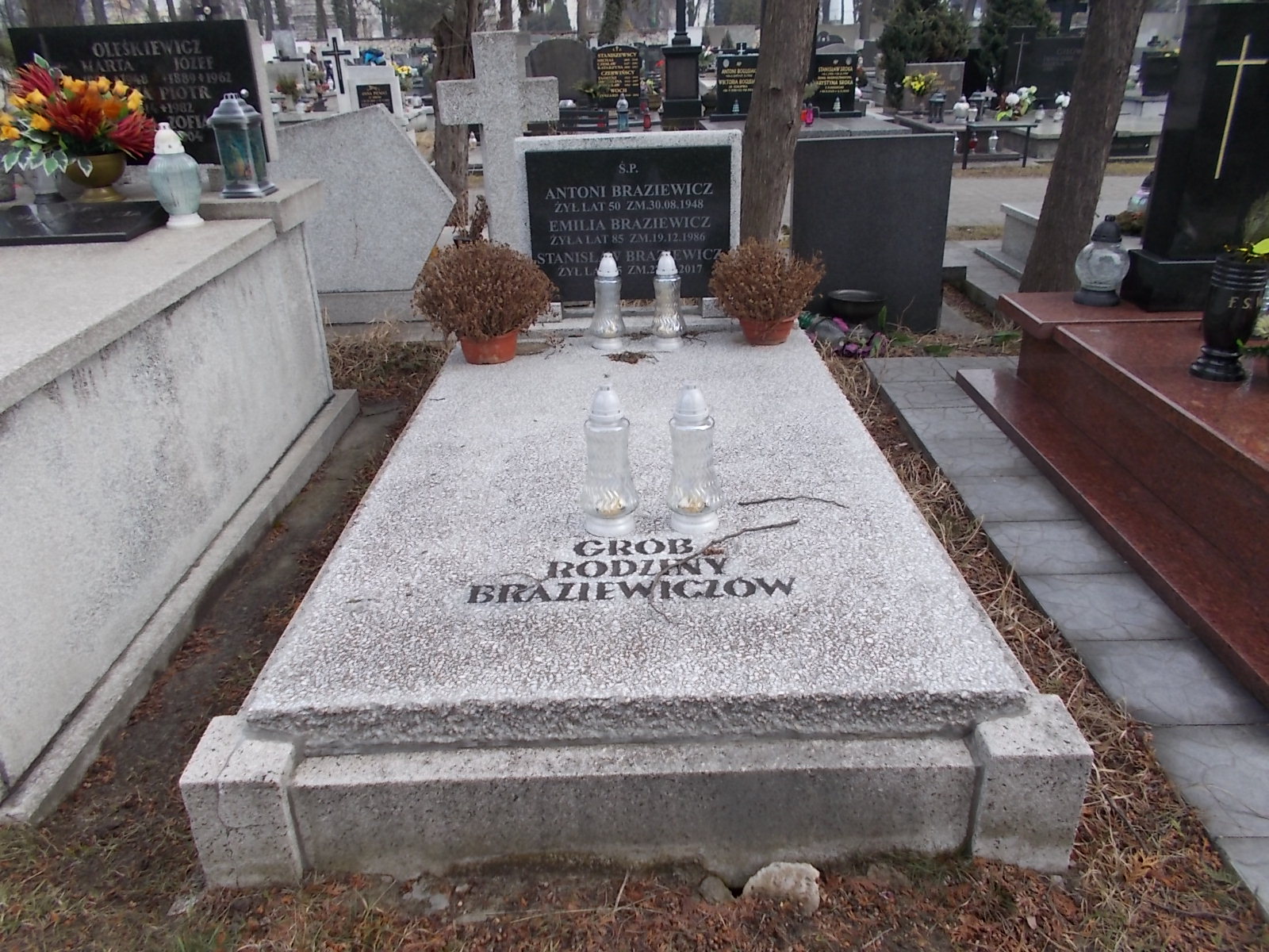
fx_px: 953
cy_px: 476
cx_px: 634
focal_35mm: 26
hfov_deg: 67.3
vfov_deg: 53.1
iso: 80
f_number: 3.2
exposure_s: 1/400
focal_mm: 4.6
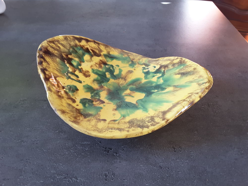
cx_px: 124
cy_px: 93
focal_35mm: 31
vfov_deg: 45.4
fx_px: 222
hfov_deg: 58.4
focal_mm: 2.9
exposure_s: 1/33
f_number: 1.9
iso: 80
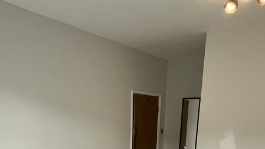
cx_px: 111
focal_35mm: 32
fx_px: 225
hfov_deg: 60.7
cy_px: 172
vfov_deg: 31.6
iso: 64
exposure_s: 1/99
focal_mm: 1.57
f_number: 1.8
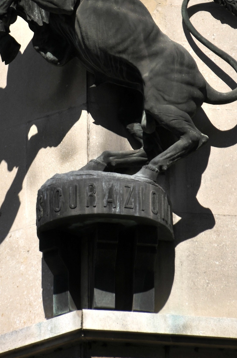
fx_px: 3999
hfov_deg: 3.4
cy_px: 117
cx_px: 104
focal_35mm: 404
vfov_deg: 5.1
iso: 200
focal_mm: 185
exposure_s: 1/2000
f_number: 6.3
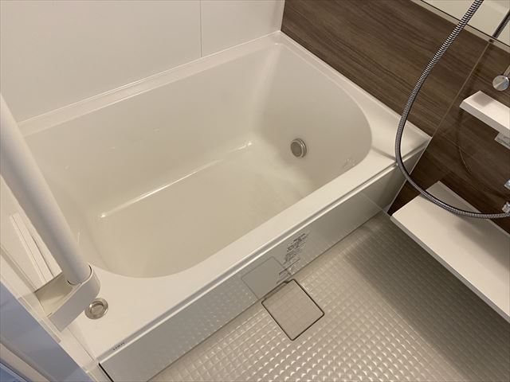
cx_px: 255
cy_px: 191
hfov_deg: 67.3
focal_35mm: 26
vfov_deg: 53.1
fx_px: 383
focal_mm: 4.25
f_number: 1.8
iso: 125
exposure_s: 1/50
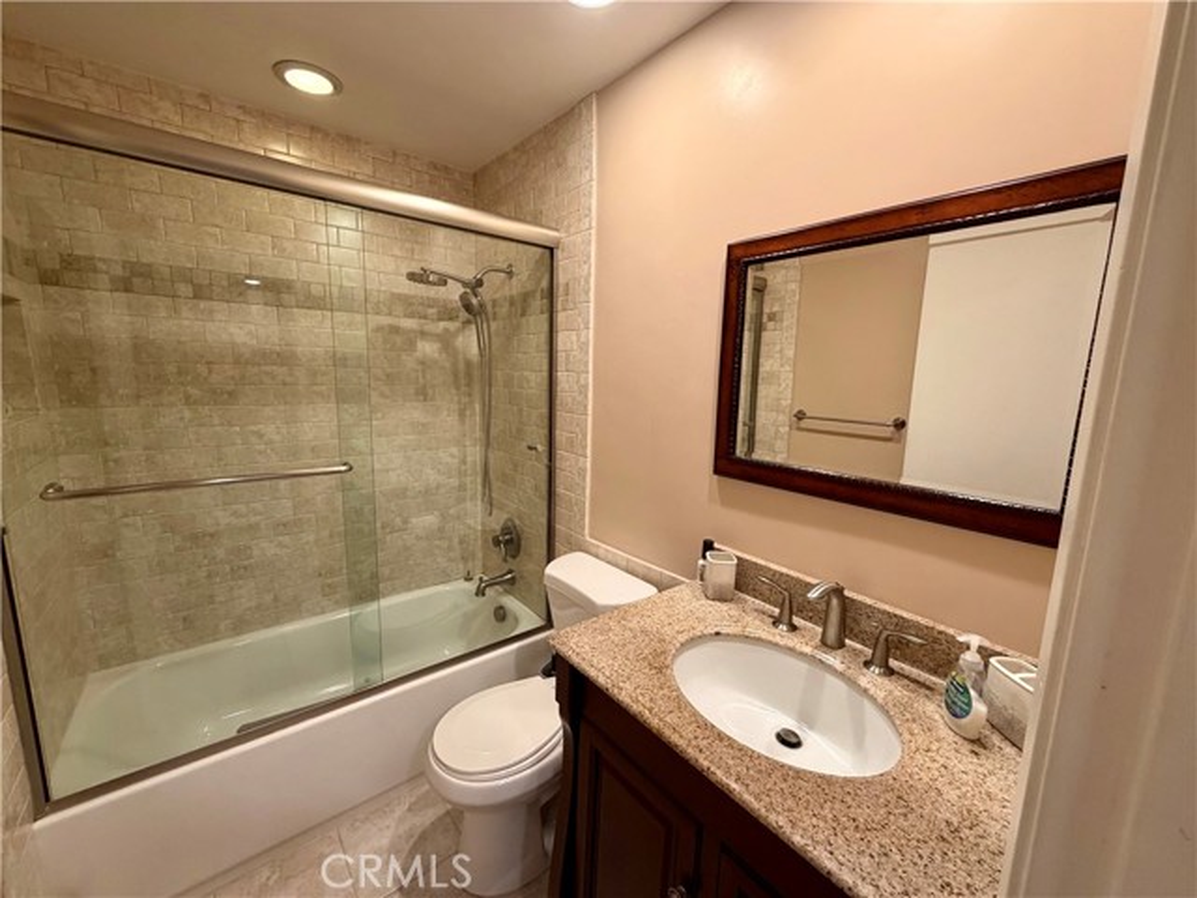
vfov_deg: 85.7
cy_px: 449
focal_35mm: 14
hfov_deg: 102.1
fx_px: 484
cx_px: 598
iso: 250
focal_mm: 2.22
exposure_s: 1/120
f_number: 2.2
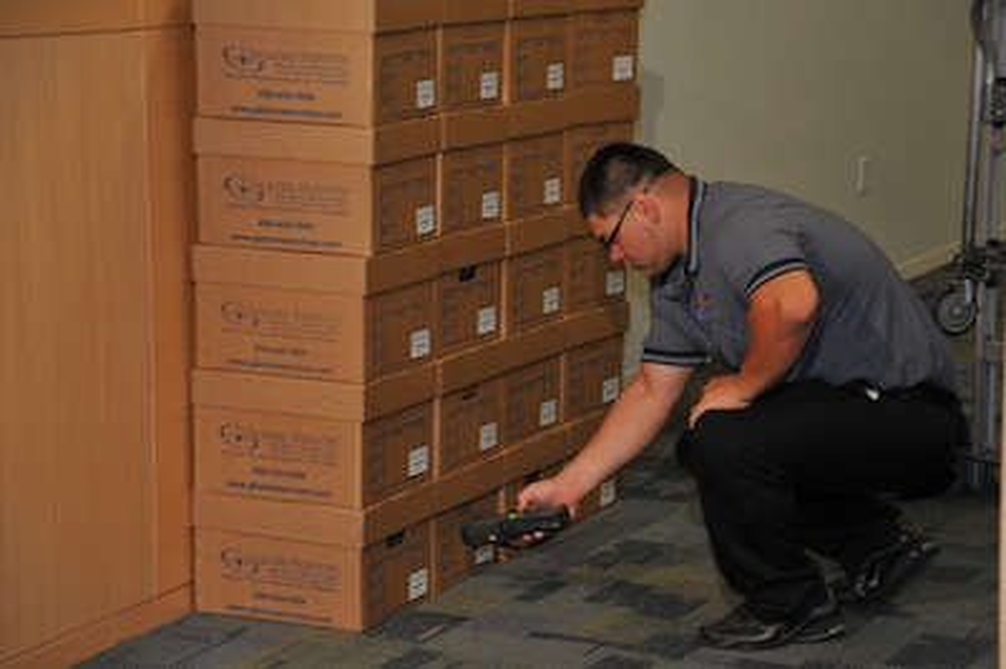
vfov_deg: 13.4
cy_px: 334
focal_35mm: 102
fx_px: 2848
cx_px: 503
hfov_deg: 20.0
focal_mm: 102
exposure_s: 1/60
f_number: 7.1
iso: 800
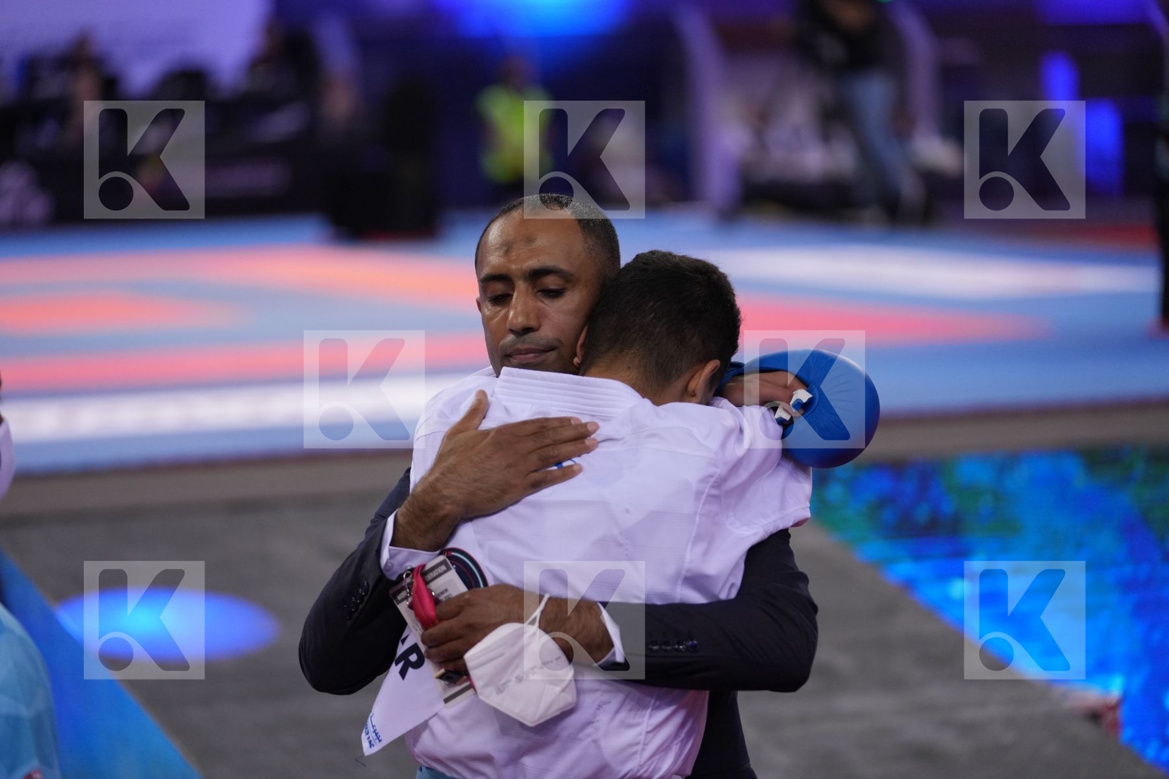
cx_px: 584
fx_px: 4351
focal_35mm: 134
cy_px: 390
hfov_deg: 15.3
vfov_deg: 10.2
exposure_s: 1/1000
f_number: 2.8
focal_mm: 134
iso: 2000
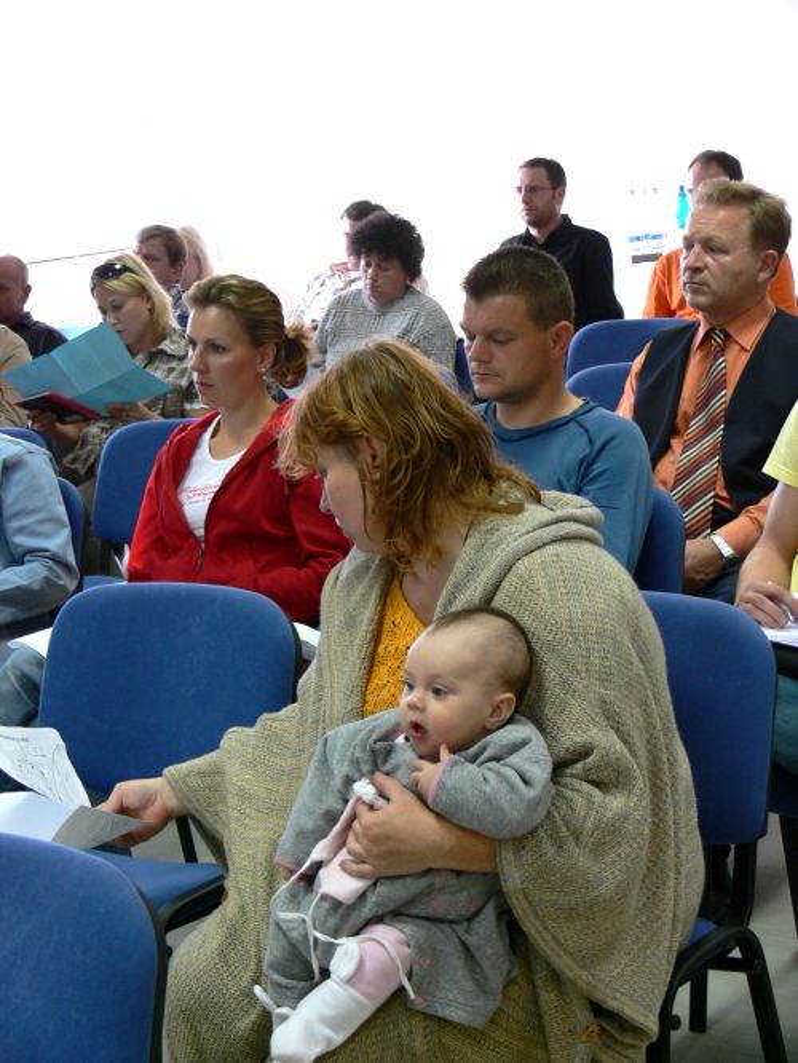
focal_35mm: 73
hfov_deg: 20.2
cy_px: 532
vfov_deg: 26.7
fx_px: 2242
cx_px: 399
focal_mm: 15.5
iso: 160
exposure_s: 1/30
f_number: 3.2
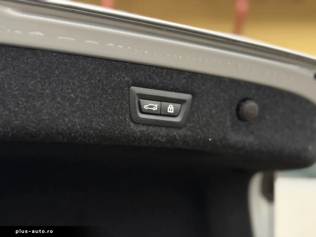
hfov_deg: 39.7
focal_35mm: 48
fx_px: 438
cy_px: 118
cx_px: 158
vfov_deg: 30.3
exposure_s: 1/121
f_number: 1.78
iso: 80
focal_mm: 6.76
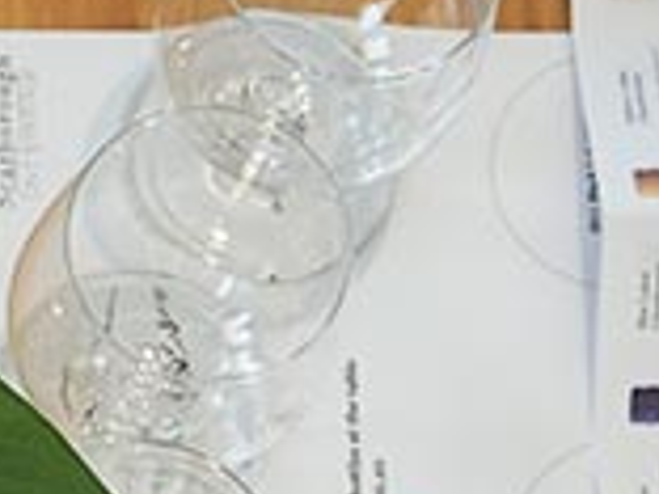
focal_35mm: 179
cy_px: 980
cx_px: -152
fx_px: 3408
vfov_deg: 7.9
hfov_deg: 10.8
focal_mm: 14
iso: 250
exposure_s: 1/60
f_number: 3.5
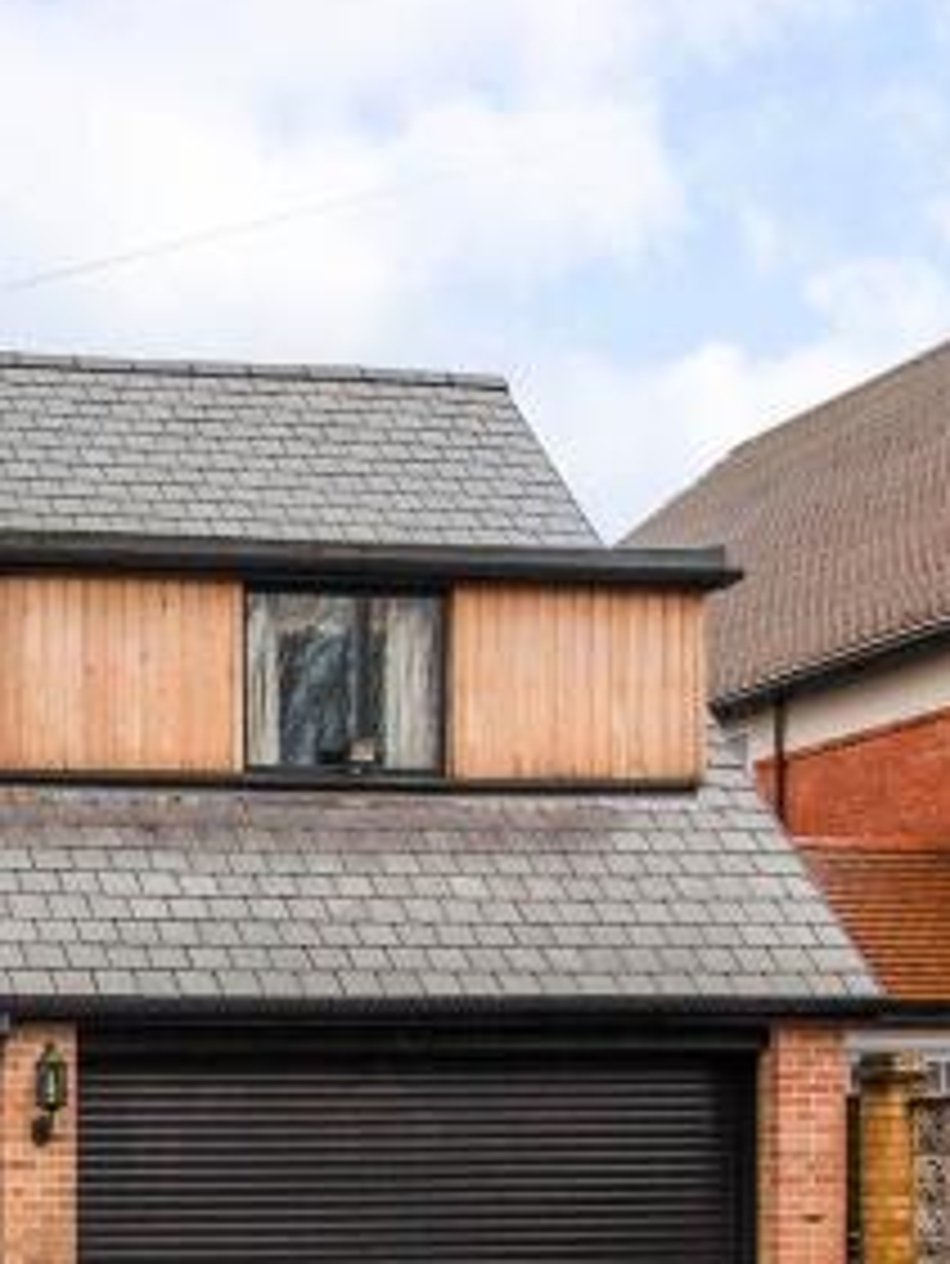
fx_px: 2304
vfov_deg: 29.4
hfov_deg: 20.1
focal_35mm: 63
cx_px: -468
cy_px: 1147
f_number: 9
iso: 320
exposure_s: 1/160
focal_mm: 18
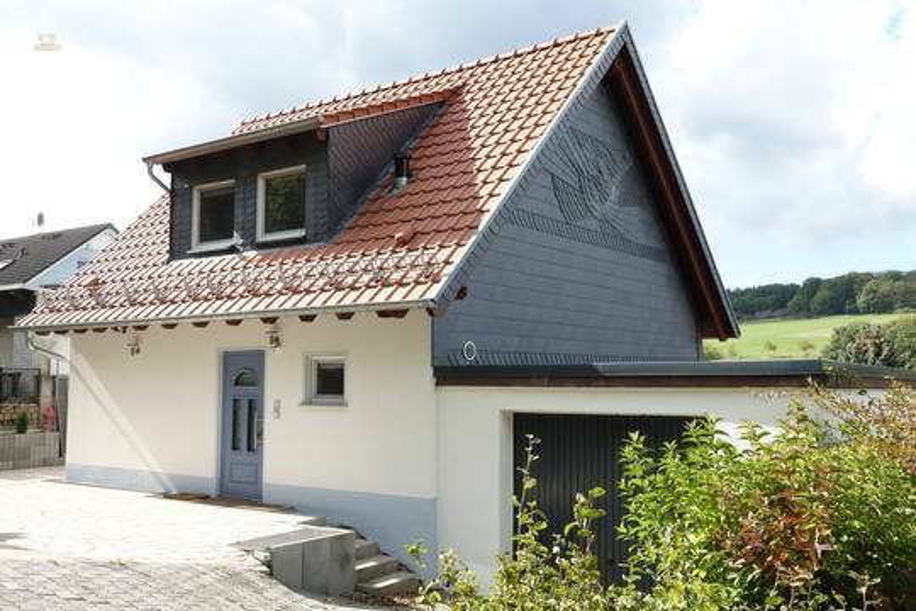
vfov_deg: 42.3
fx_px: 789
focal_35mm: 31
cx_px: 458
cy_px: 306
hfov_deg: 60.3
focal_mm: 11.51
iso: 100
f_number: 4
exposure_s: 1/250
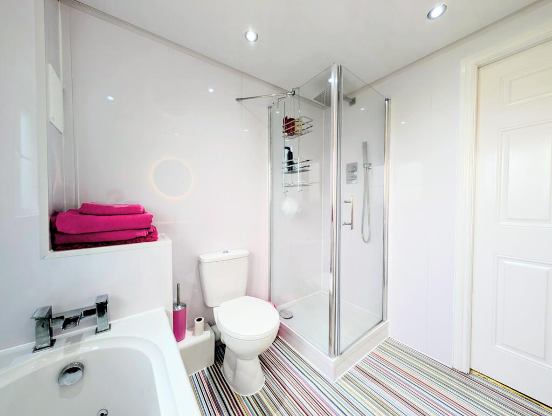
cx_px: 276
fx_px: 192
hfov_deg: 110.5
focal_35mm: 12
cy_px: 208
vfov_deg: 94.6
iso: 55
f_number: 1.7
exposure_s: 1/40.7
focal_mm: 2.02
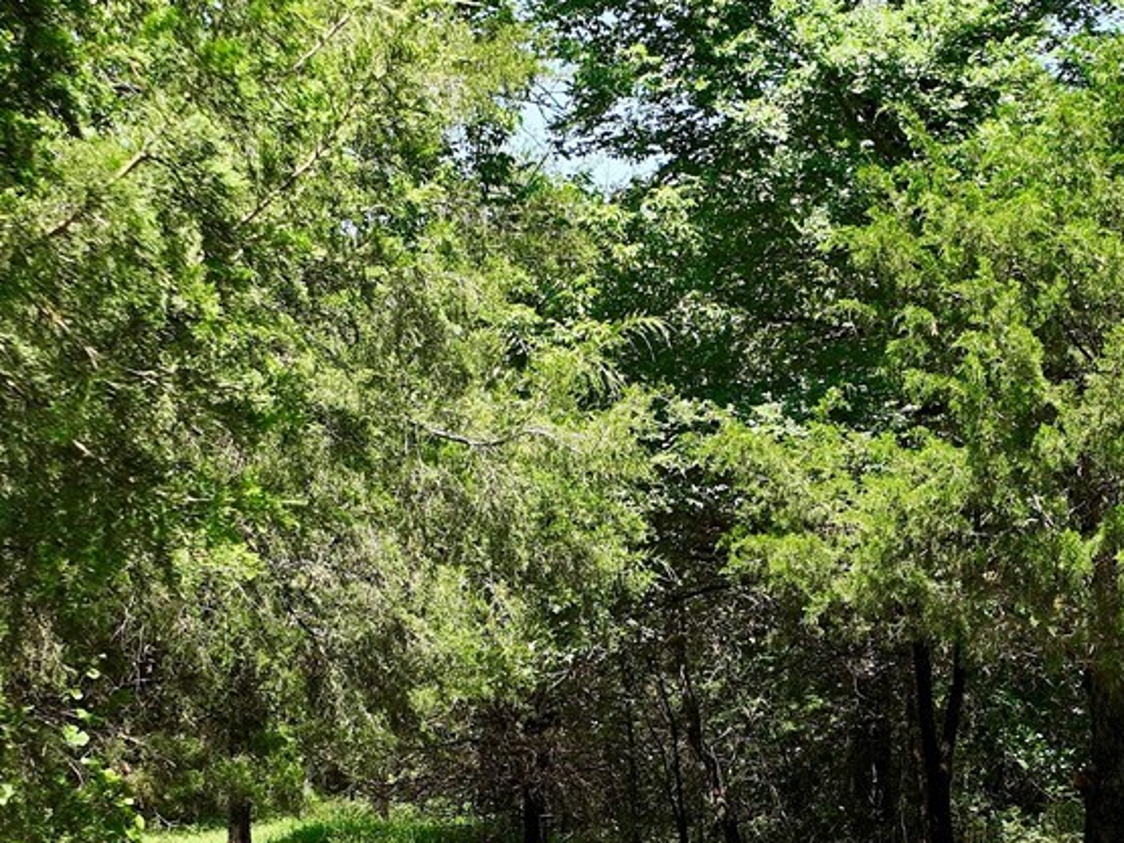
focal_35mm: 83
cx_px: 940
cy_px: 833
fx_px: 2694
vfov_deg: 17.4
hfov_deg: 23.1
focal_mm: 12.29
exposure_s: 1/1000
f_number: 2.8
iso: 130
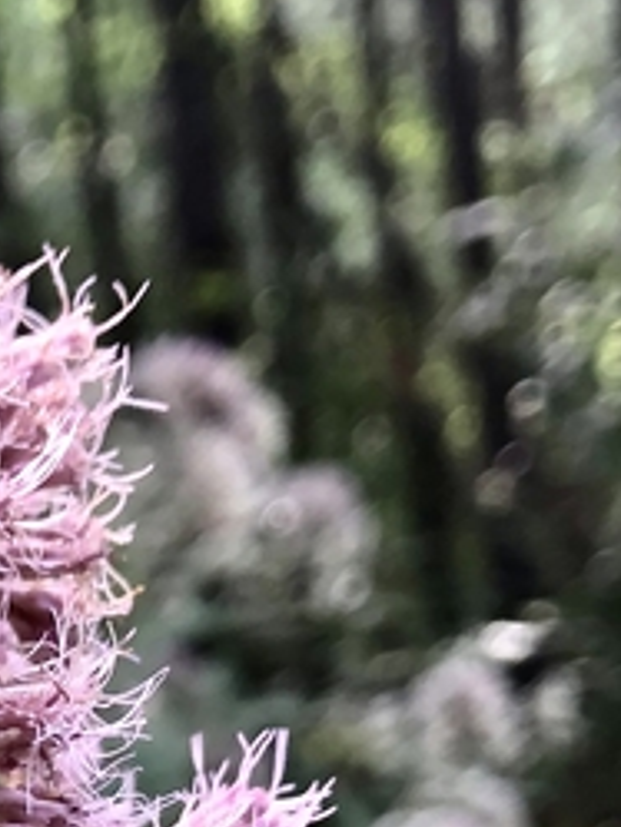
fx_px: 2748
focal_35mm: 115
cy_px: 1106
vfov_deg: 16.1
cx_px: -462
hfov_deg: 12.0
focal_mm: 3.99
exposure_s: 1/120
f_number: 1.8
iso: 40
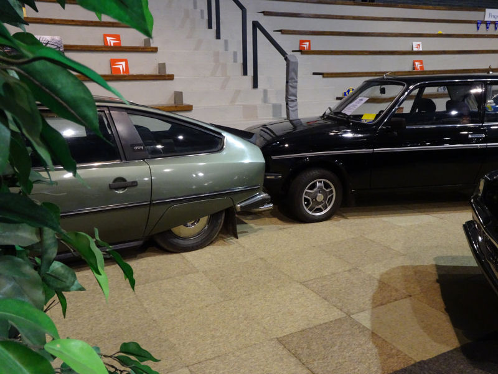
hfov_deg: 61.7
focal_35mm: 29
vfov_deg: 48.2
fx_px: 417
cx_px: 249
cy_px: 187
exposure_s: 1/25
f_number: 3.5
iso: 800
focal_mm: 4.92
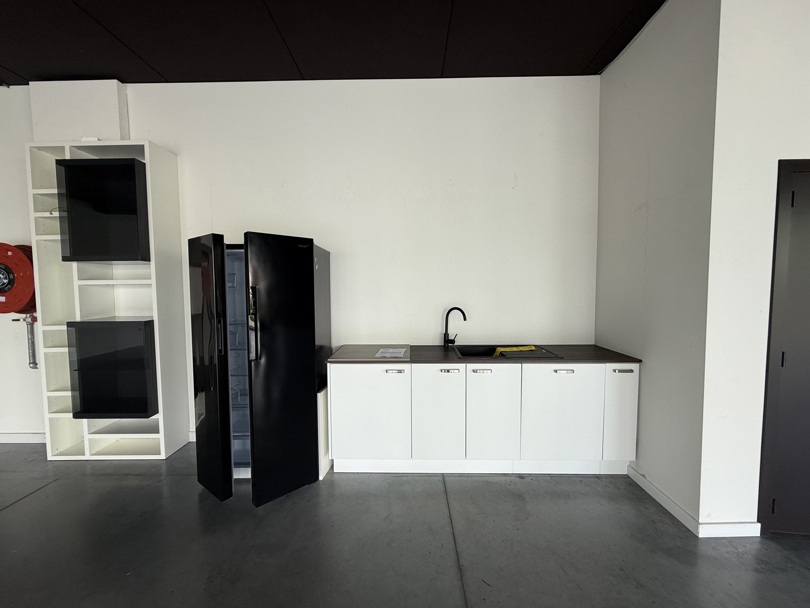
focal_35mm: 14
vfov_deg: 85.7
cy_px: 304
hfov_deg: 102.1
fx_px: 328
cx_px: 405
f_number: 2.2
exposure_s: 1/101
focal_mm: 2.22
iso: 40
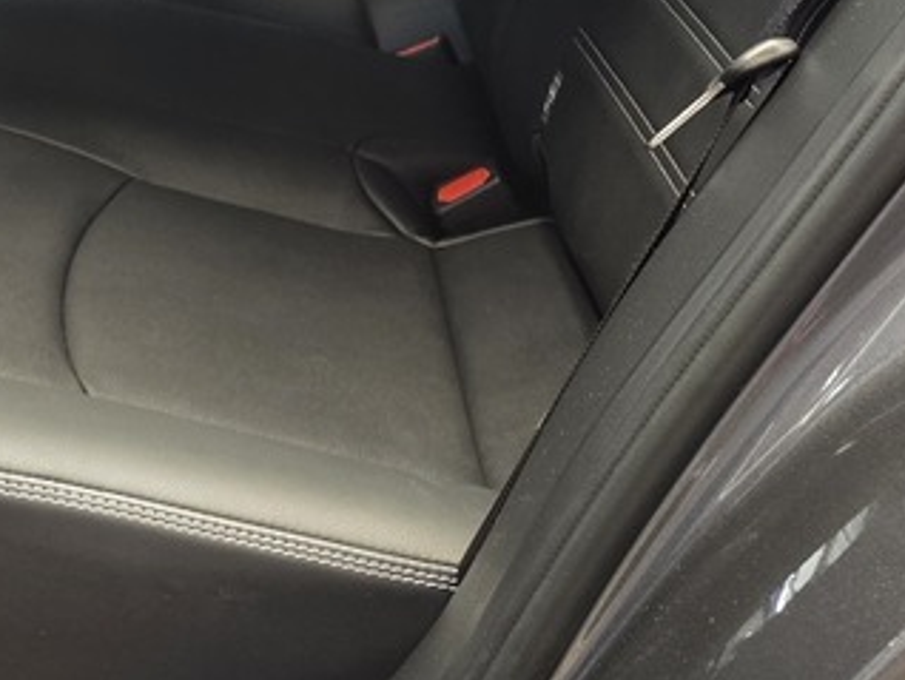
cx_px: 54
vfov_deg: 18.1
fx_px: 1936
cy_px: -293
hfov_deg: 25.3
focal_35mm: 74
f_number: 1.7
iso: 320
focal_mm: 6.25
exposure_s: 1/100
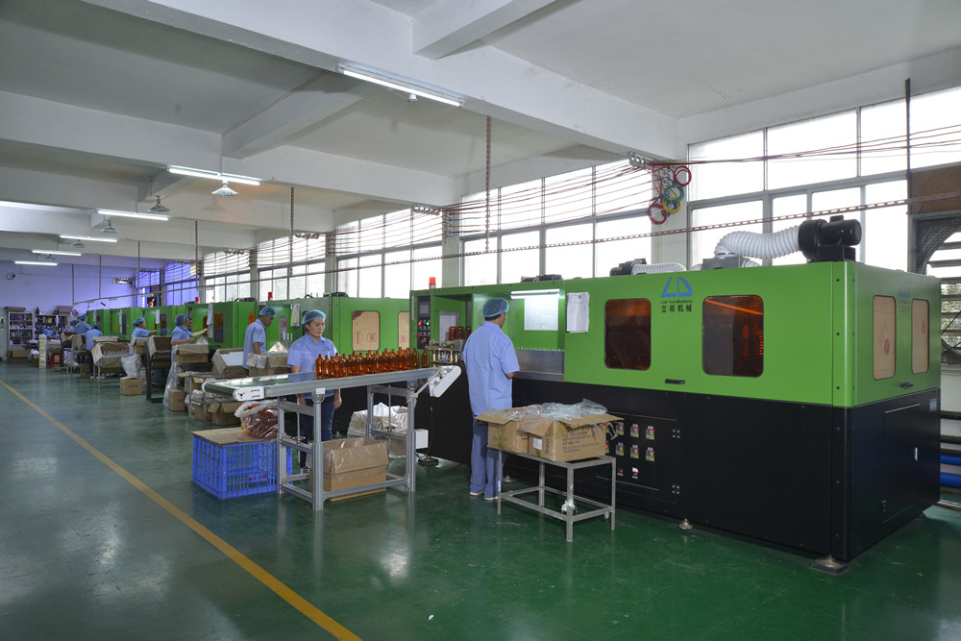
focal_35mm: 24
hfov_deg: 73.7
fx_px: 641
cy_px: 320
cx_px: 480
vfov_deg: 53.1
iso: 400
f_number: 8
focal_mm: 24
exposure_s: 1/20
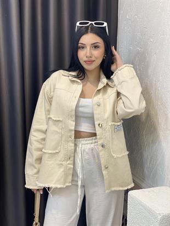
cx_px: 85
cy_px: 113
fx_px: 340
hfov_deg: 28.0
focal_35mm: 52
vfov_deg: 36.8
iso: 100
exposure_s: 1/100
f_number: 2
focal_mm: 6
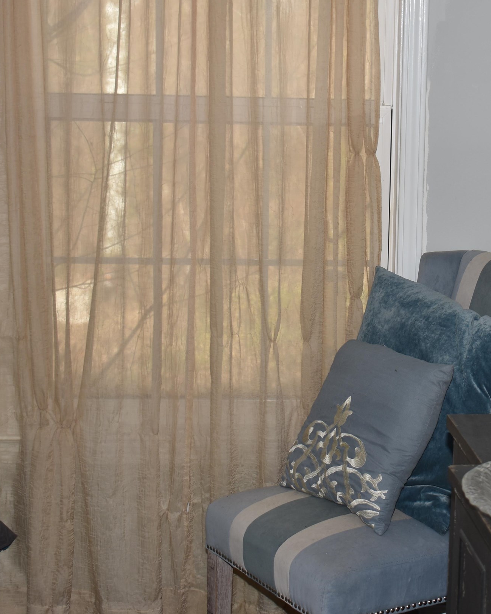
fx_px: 1454
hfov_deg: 18.9
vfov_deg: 23.8
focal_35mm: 80
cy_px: 263
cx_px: 408
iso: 100
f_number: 4.2
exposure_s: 1/200
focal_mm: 30
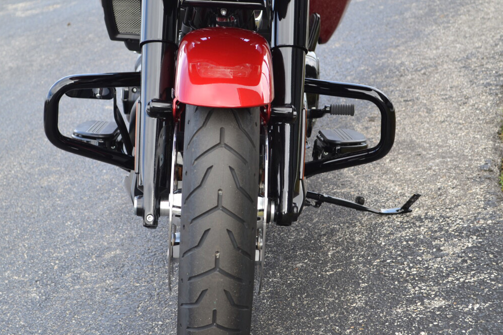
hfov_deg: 25.2
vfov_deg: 16.9
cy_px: 192
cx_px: 222
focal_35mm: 81
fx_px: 1126
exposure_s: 1/125
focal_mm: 45
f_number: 5.6
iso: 220
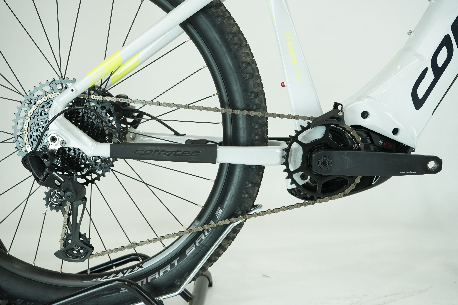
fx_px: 509
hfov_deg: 48.5
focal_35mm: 40
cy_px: 152
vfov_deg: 33.4
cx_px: 229
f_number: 6.3
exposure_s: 1/200
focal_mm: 40
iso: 1600
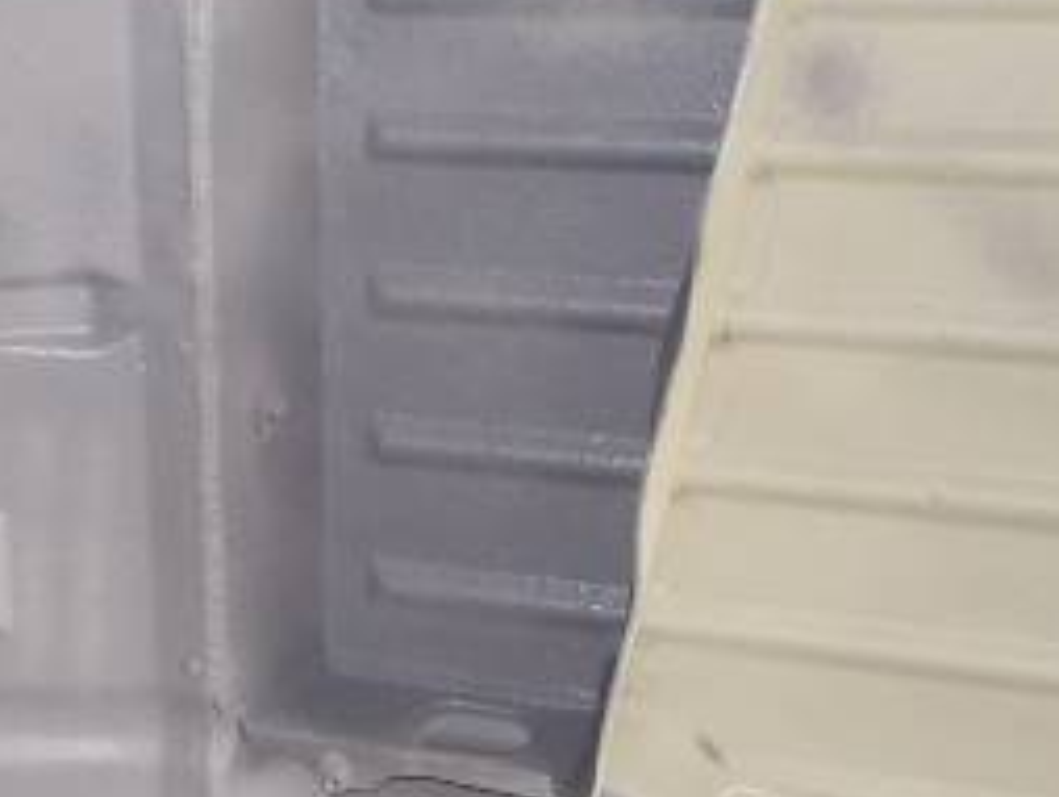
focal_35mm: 73
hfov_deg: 24.1
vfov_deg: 20.2
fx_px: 2235
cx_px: -221
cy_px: 476
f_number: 3.3
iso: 200
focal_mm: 4.1
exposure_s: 1/25
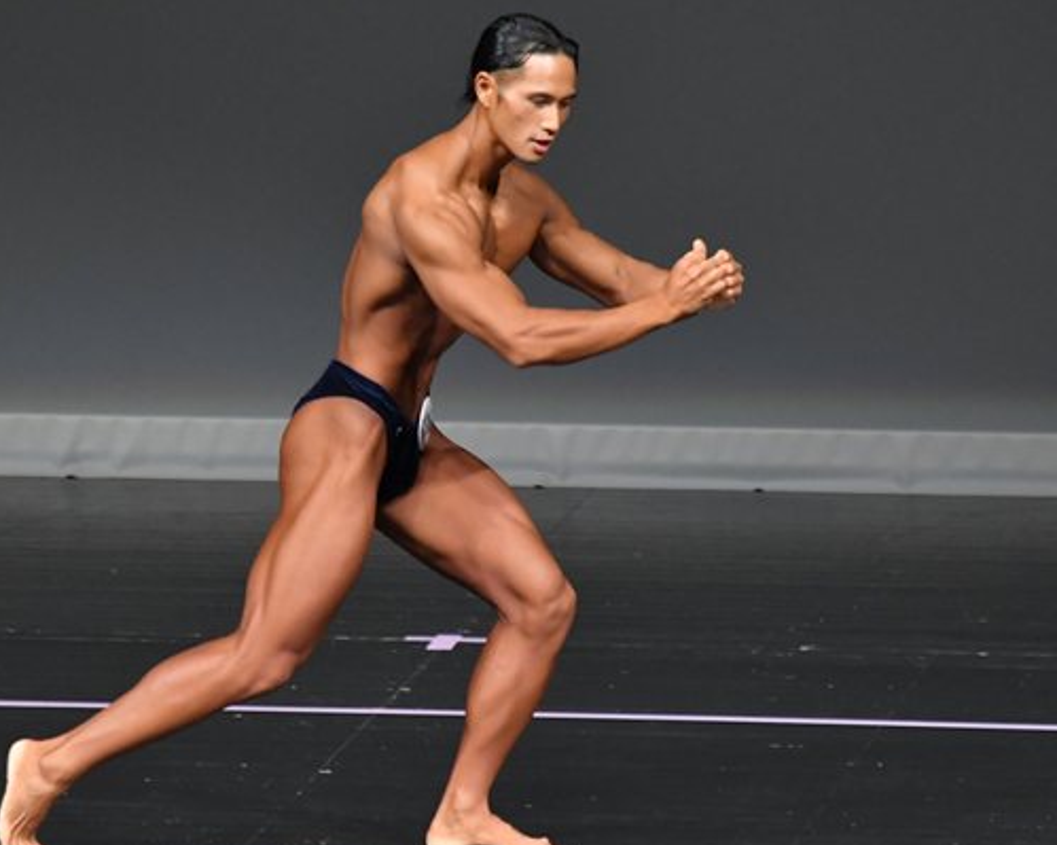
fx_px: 17077
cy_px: 491
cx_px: 471
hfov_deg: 3.5
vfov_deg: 2.8
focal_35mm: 546
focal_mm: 250
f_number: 5.6
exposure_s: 1/400
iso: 4000
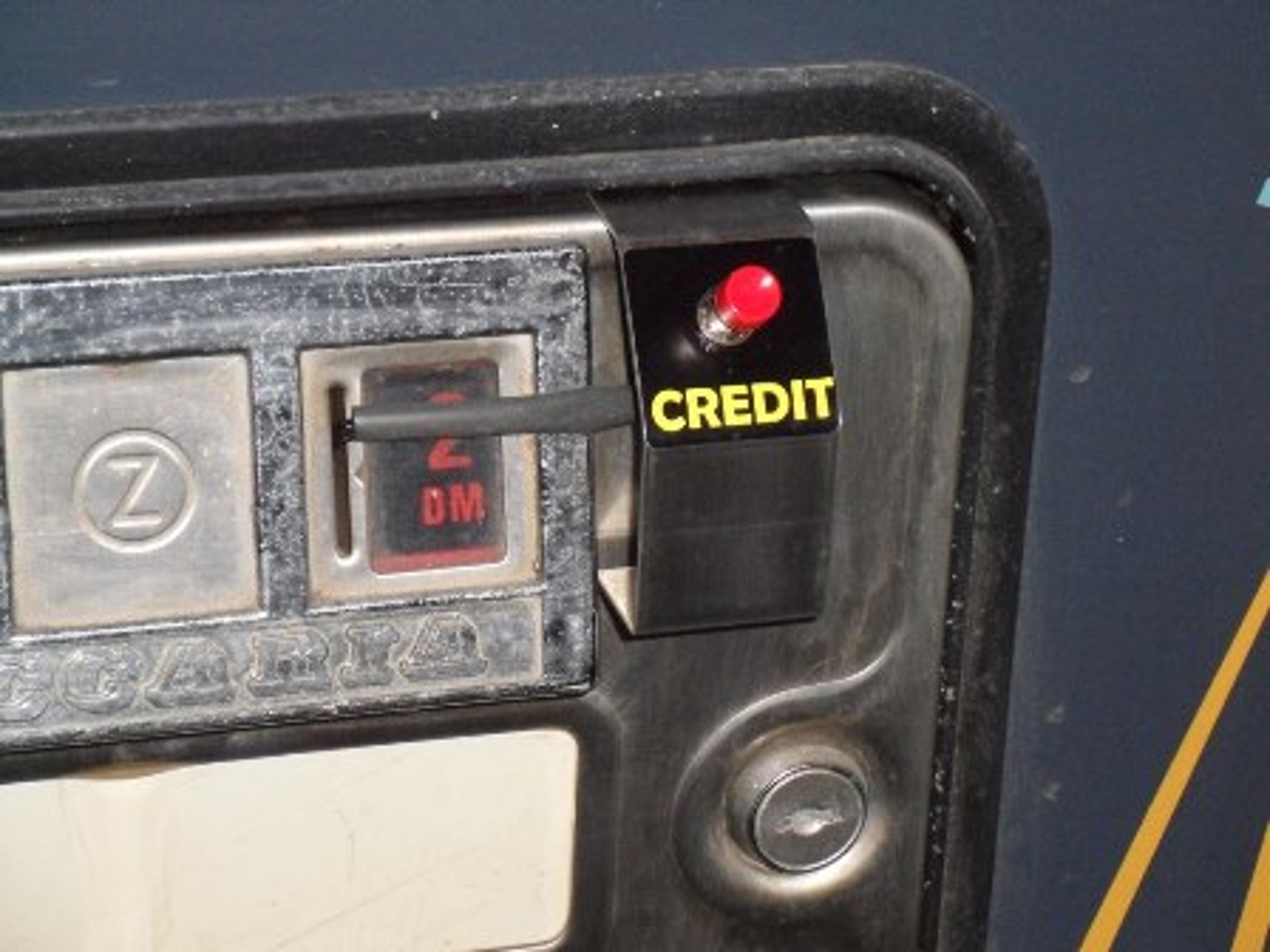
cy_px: 476
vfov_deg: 12.7
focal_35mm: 117
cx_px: 635
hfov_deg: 16.8
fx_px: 4293
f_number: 15
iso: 640
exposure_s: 1/60
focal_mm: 20.9
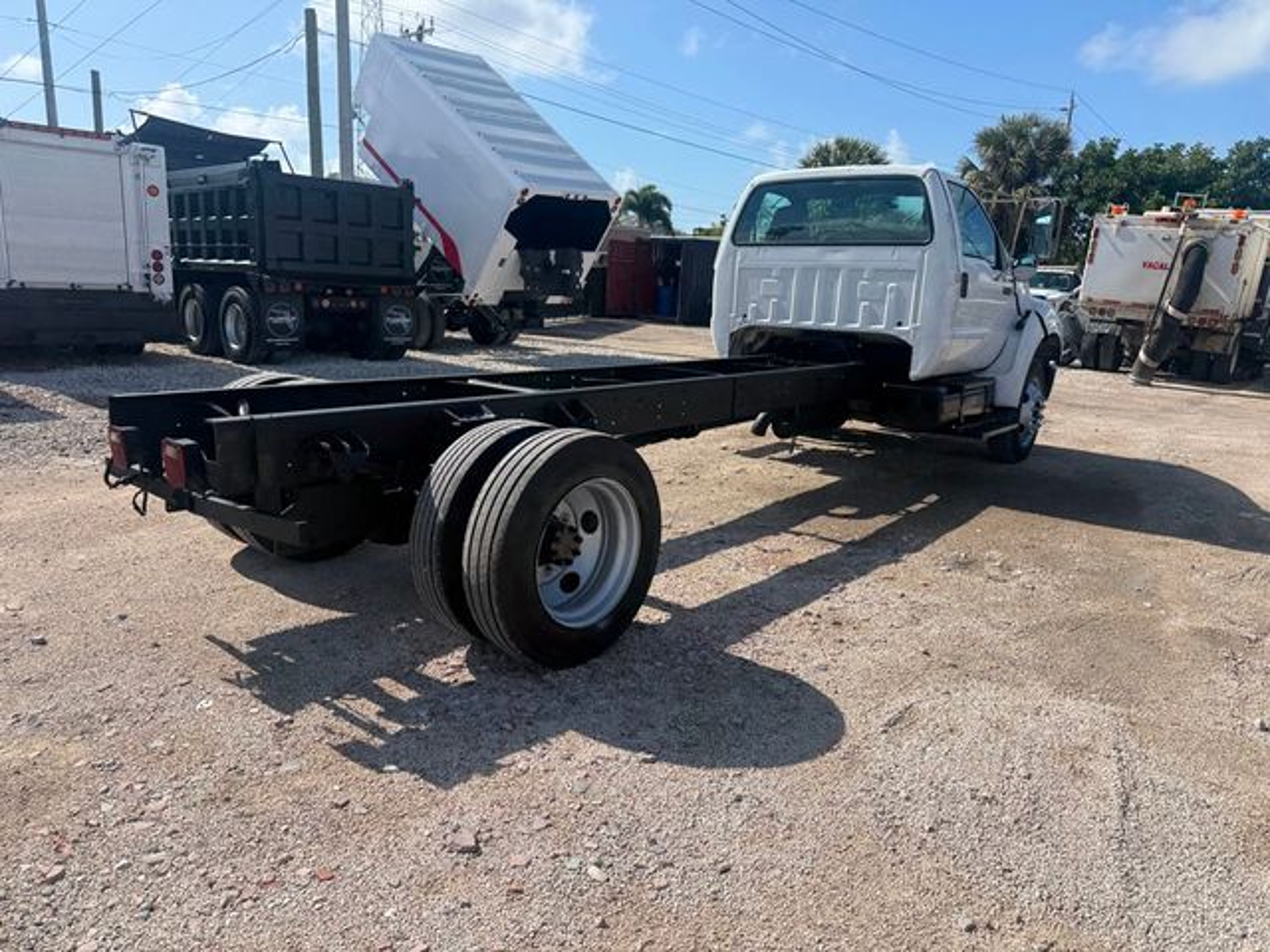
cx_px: 635
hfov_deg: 71.6
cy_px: 476
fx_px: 881
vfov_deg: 56.8
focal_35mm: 24
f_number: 1.78
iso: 80
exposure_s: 1/4975
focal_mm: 6.76
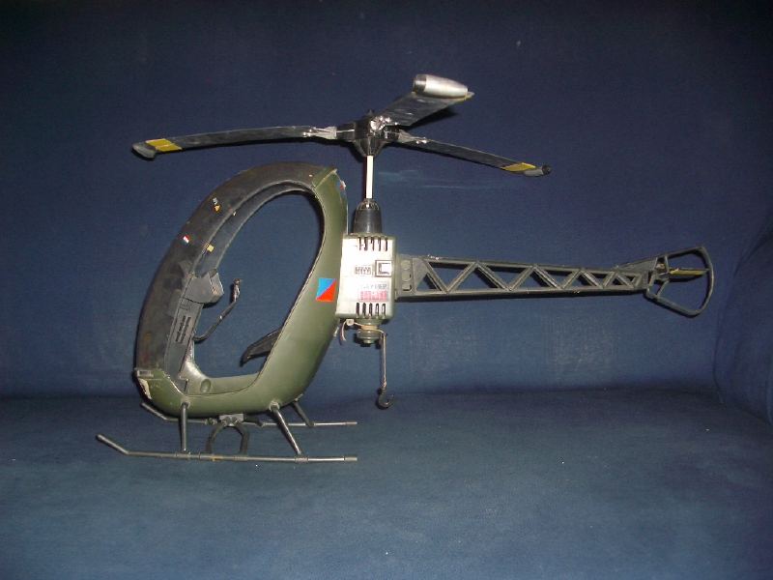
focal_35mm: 35
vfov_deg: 40.7
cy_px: 290
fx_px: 782
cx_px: 386
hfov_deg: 52.6
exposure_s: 1/60
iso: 100
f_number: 2.6
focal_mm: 5.8
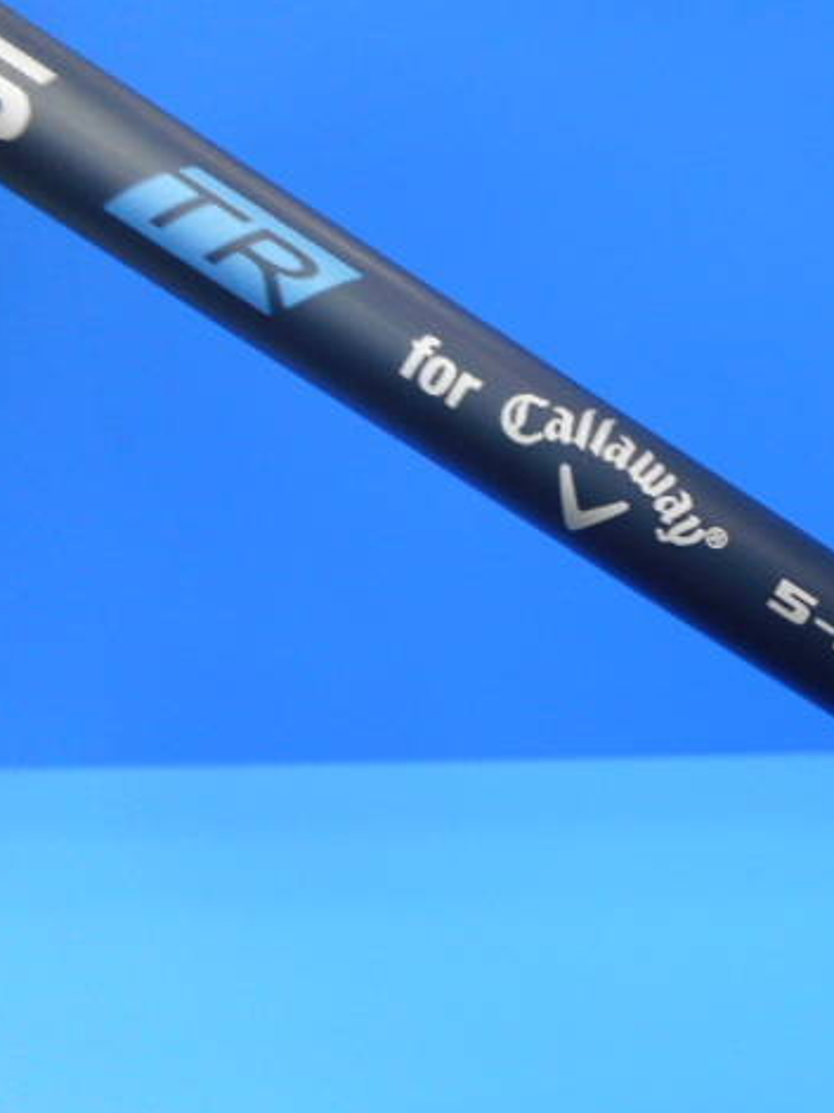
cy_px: 548
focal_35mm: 34
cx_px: 709
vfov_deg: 54.0
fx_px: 1093
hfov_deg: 39.5
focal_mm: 4.5
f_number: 3.7
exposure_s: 1/30
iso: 140
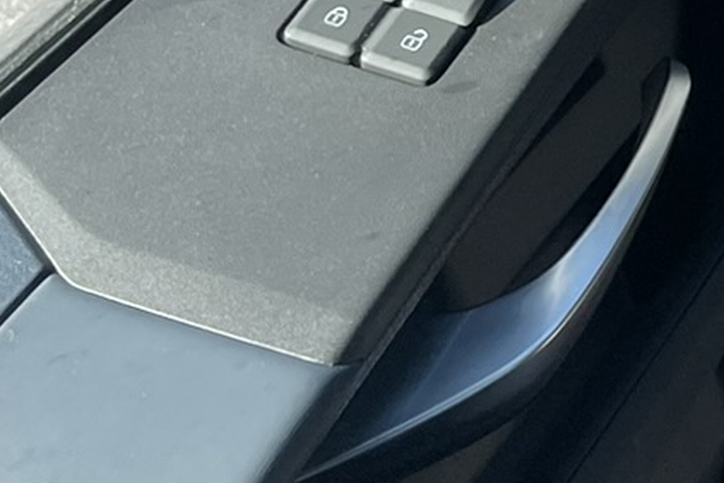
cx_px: 1527
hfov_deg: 13.1
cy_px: -389
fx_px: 2634
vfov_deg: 9.9
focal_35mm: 131
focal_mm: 4.2
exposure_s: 1/561
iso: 32
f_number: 1.6
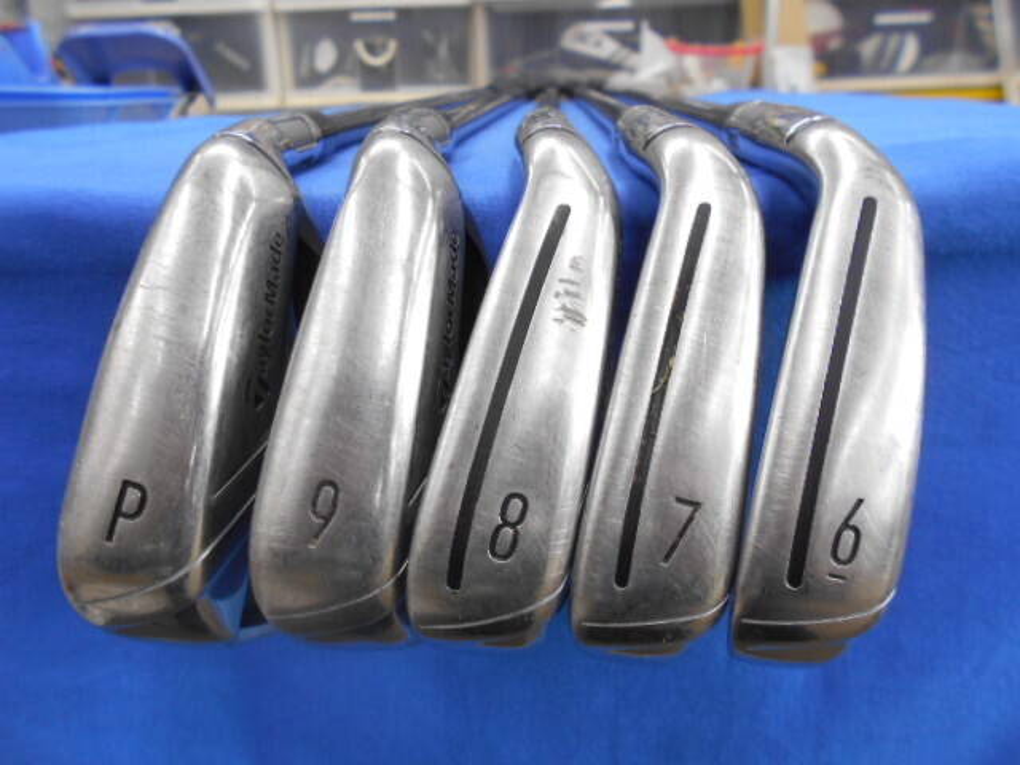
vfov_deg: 53.1
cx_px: 510
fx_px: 766
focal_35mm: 26
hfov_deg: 67.3
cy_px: 382
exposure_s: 1/30
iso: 160
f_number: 3.2
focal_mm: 4.6
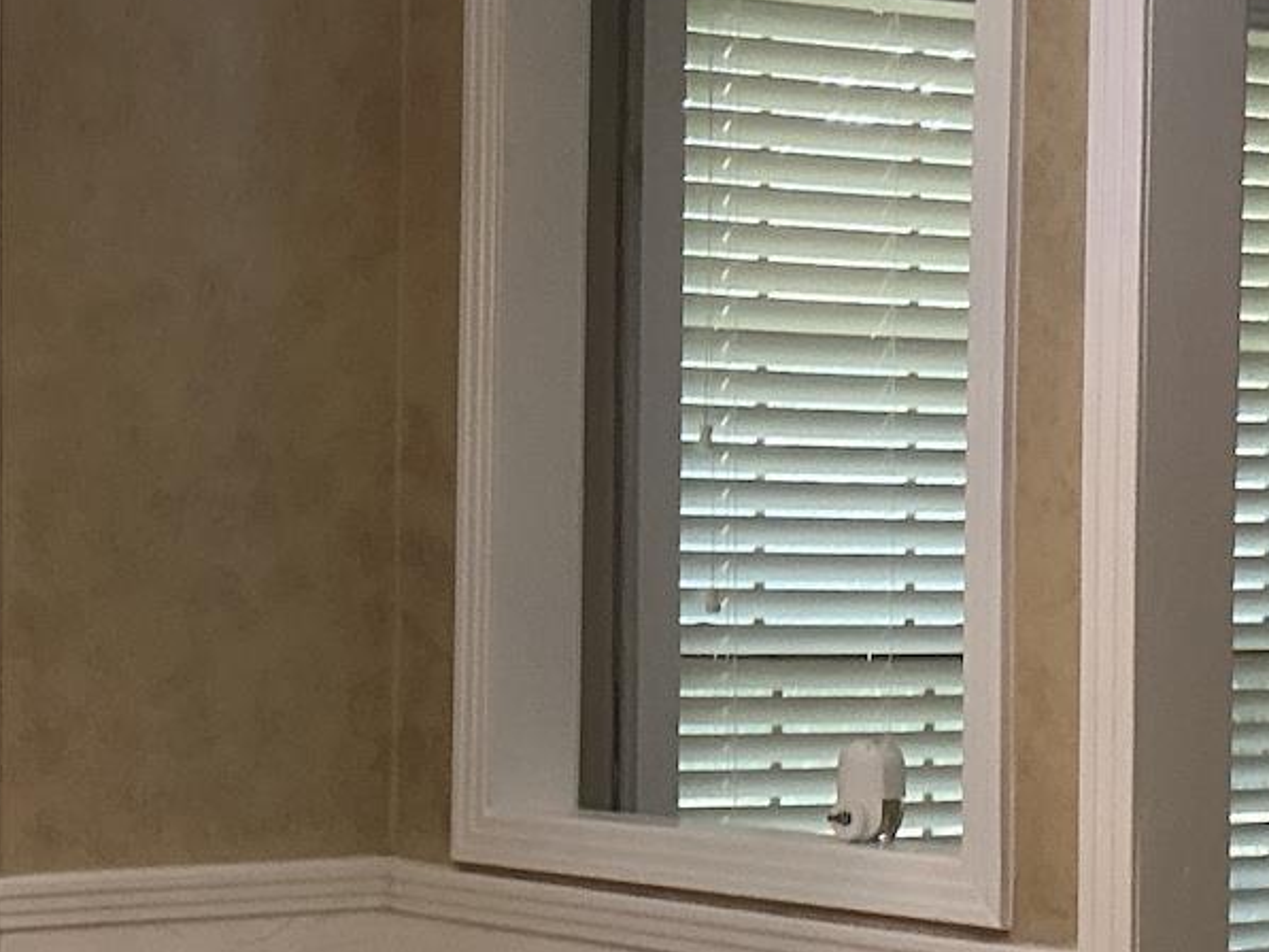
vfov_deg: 15.4
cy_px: 680
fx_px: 3520
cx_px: 102
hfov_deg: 20.0
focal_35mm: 96
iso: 64
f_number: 1.8
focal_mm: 3
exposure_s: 1/74
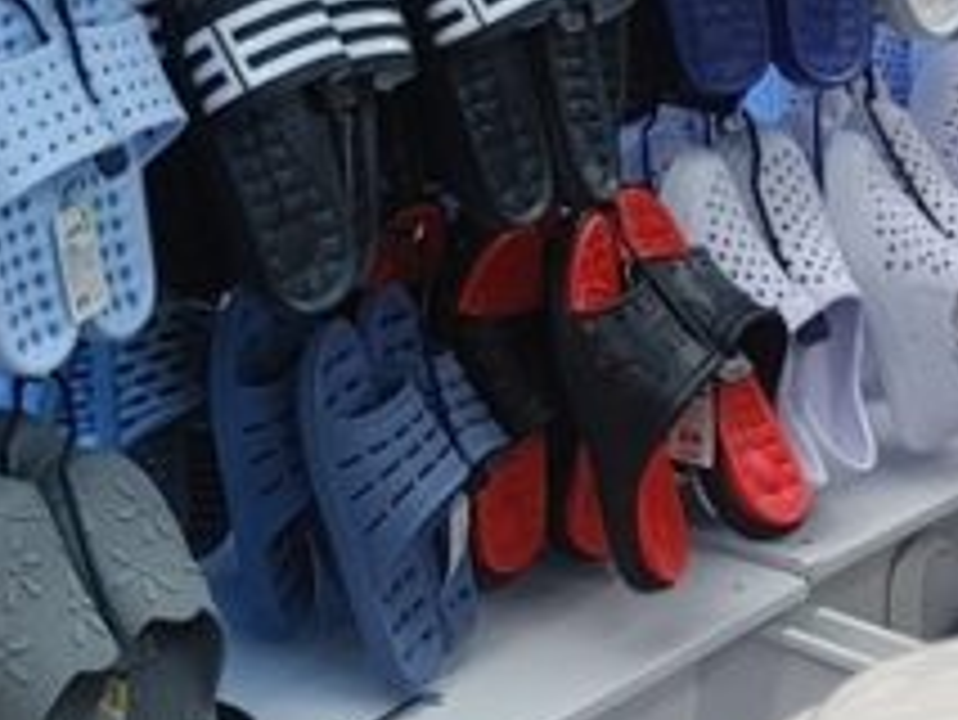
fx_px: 3461
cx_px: -261
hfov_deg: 15.1
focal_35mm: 125
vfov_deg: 11.7
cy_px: -81
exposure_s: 1/120
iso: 50
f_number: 1.8
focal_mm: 4.81
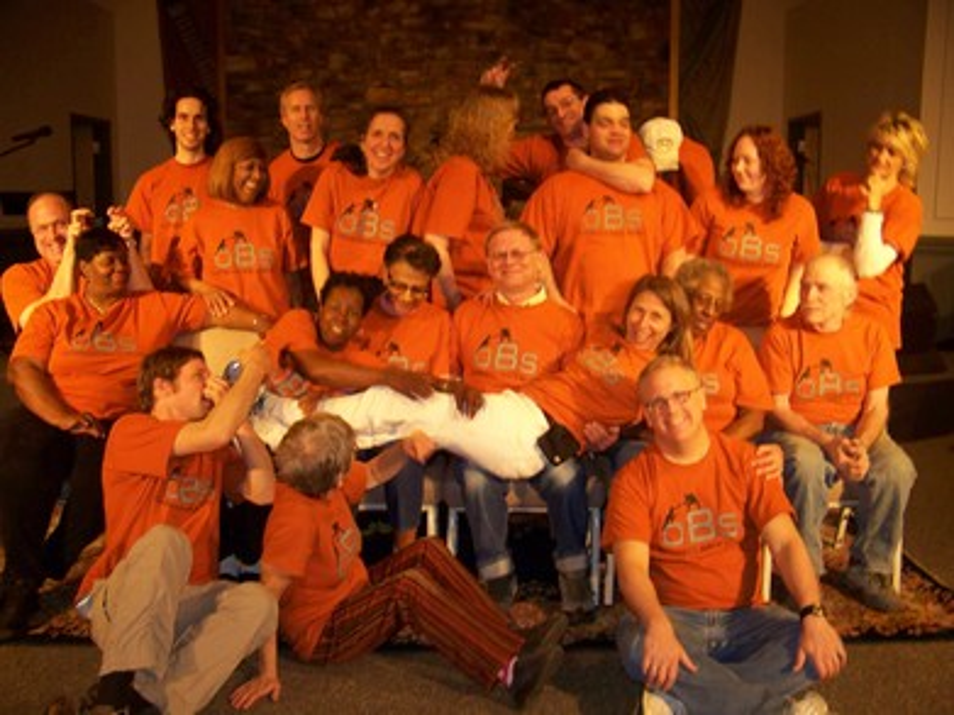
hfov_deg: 51.4
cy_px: 358
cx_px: 477
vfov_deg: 39.6
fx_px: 992
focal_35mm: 36
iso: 200
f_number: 2.8
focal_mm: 5.85
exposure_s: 1/30
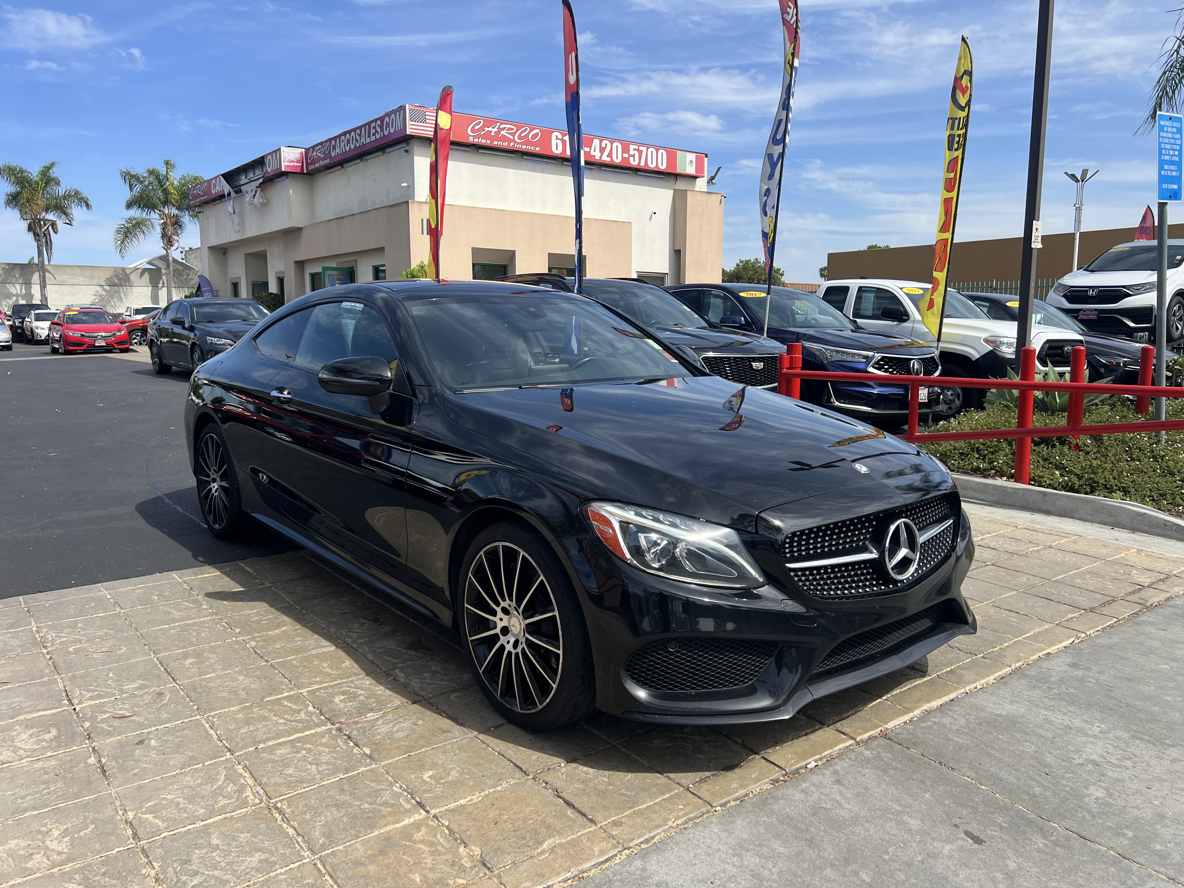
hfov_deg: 67.3
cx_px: 592
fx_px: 889
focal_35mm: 26
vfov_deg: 53.1
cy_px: 444
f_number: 1.5
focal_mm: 5.7
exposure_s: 1/3571
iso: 50
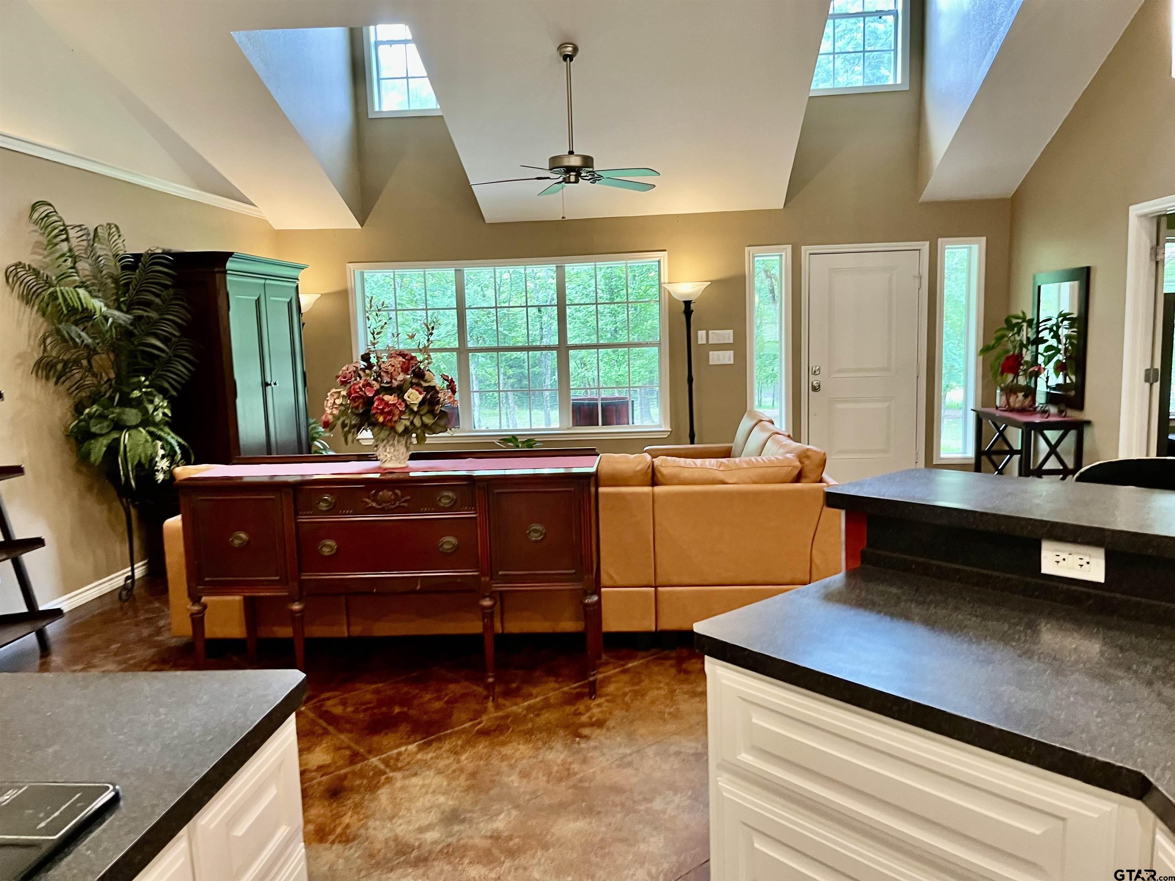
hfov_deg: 67.3
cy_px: 440
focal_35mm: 26
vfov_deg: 53.1
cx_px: 588
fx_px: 883
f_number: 1.6
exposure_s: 1/60
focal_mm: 5.1
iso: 160
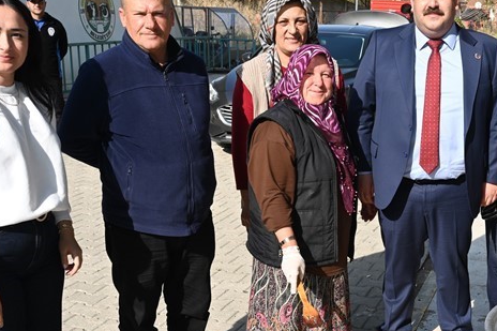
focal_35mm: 53
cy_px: 199
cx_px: 382
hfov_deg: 36.5
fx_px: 731
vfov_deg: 25.5
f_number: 8
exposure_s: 1/200
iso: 100
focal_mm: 24
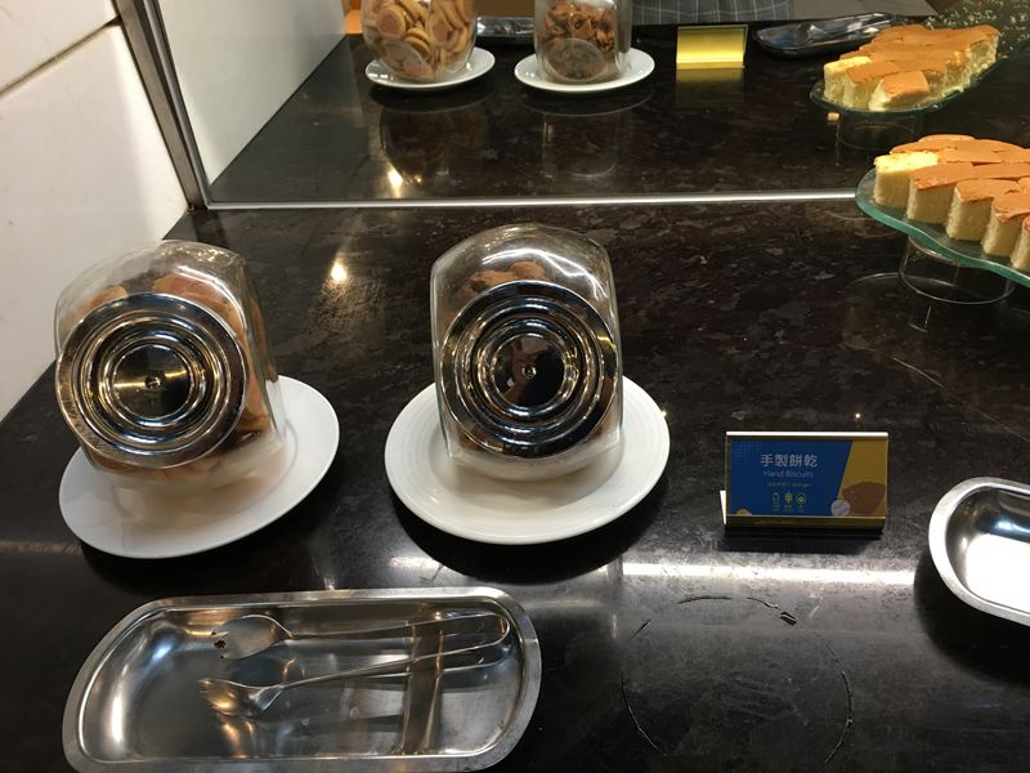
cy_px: 386
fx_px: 863
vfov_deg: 48.2
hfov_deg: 61.7
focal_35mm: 29
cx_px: 515
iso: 40
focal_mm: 4.15
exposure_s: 1/15
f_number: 2.2
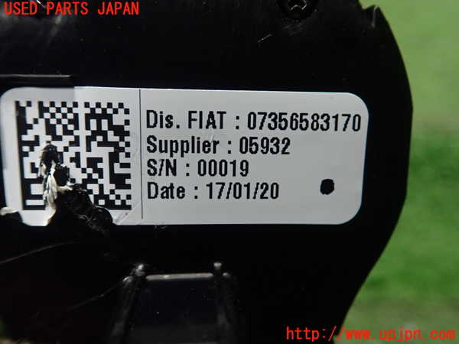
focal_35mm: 30
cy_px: 172
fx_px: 398
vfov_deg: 46.8
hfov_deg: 60.0
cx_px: 230
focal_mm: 5.5
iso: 400
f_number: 2.3
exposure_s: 1/125
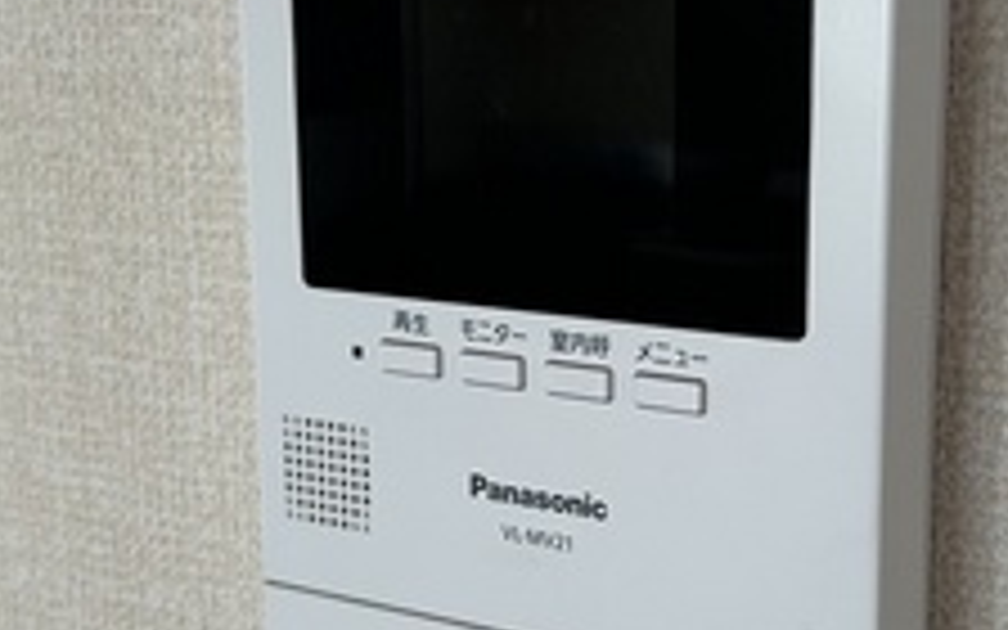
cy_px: 369
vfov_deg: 18.9
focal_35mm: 69
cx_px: 585
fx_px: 1896
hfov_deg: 29.7
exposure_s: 1/120
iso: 50
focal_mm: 5.7
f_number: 1.5
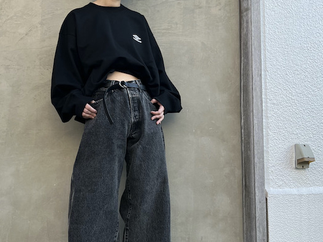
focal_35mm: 35
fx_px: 327
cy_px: 137
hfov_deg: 52.6
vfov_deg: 40.6
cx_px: 162
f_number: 1.5
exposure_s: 1/384
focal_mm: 5.7
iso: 50
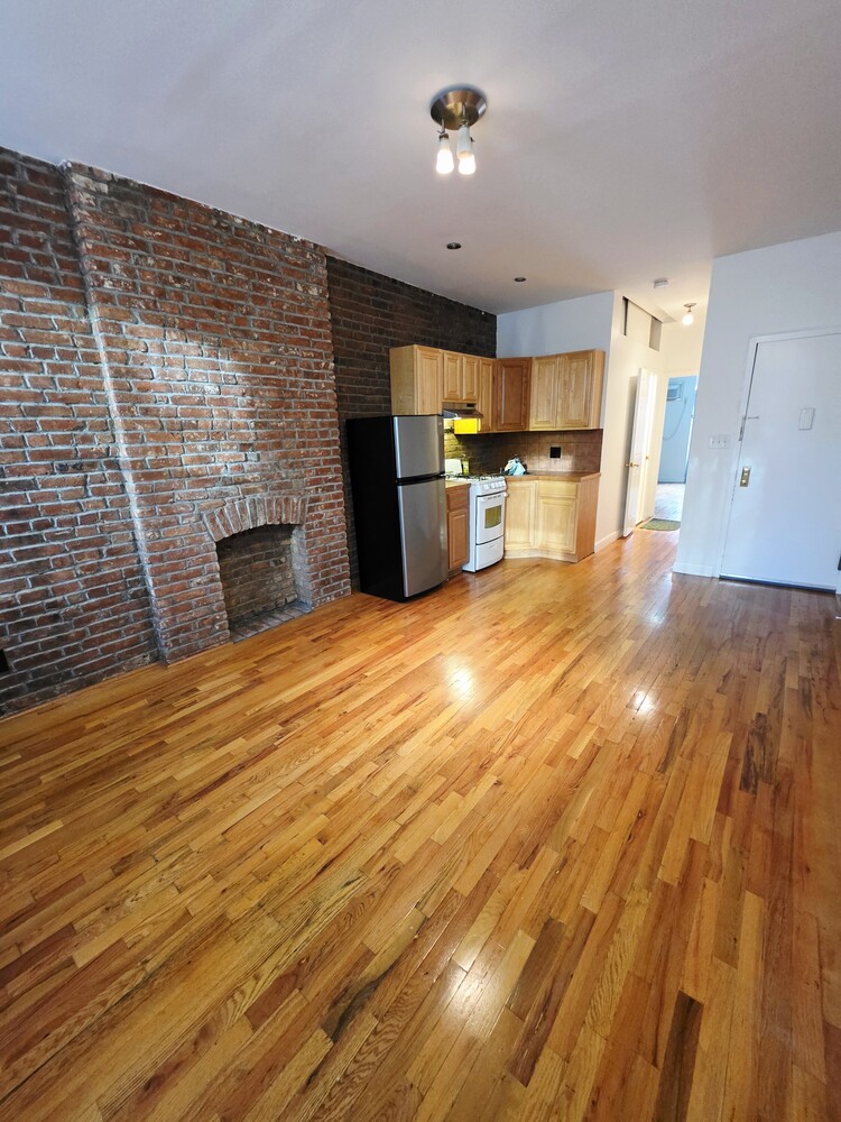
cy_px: 561
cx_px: 420
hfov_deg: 89.9
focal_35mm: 13
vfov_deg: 106.2
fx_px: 421
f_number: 1.9
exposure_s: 1/60.2
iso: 800
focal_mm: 2.2
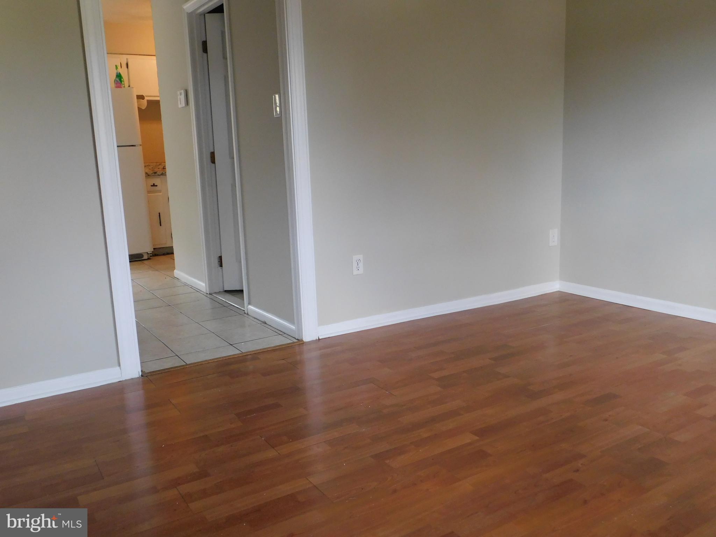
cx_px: 358
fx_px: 621
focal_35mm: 30
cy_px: 268
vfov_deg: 46.8
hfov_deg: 60.0
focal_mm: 5.3
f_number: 3.2
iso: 320
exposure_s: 1/30
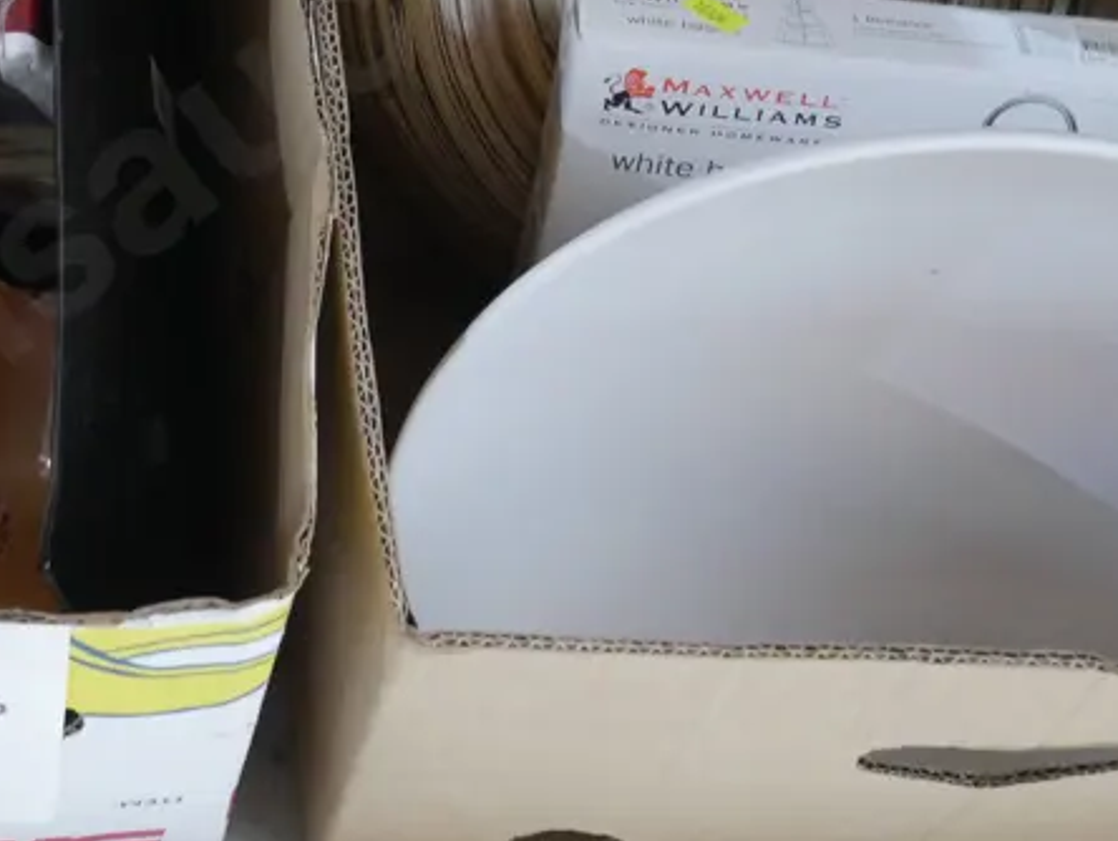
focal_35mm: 83
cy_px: 97
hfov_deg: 23.3
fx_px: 2684
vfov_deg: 17.6
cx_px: 267
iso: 3200
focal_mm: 18
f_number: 4
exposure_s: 1/30
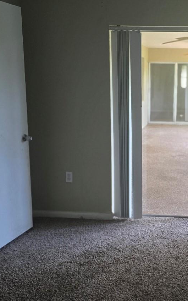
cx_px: 166
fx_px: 377
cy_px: 156
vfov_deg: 43.5
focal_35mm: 46
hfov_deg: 27.1
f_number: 1.7
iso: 400
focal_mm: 6.3
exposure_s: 1/120
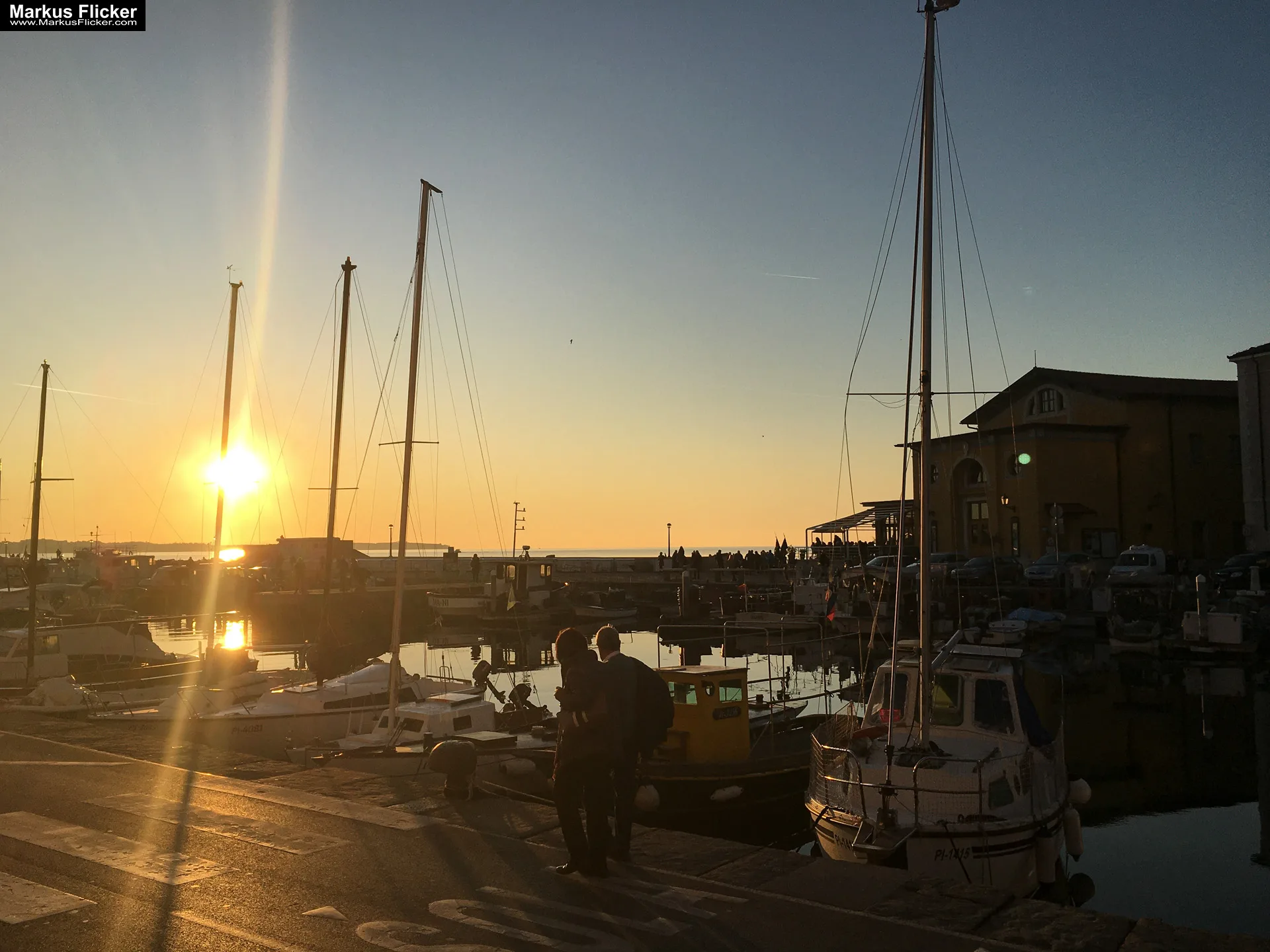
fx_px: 1064
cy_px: 476
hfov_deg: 61.7
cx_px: 635
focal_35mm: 29
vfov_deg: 48.2
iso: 25
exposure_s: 1/2500
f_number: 2.2
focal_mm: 4.15
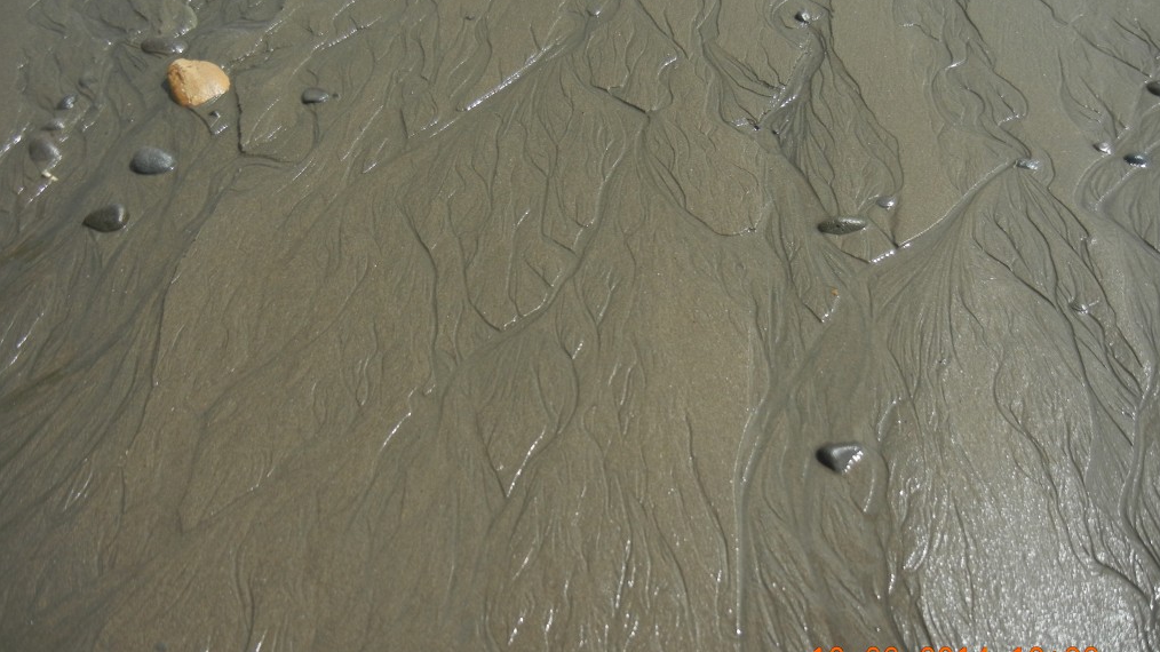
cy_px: 313
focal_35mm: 33
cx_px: 585
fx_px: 1015
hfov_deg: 59.5
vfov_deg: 35.6
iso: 160
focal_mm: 5.4
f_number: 7
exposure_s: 1/510
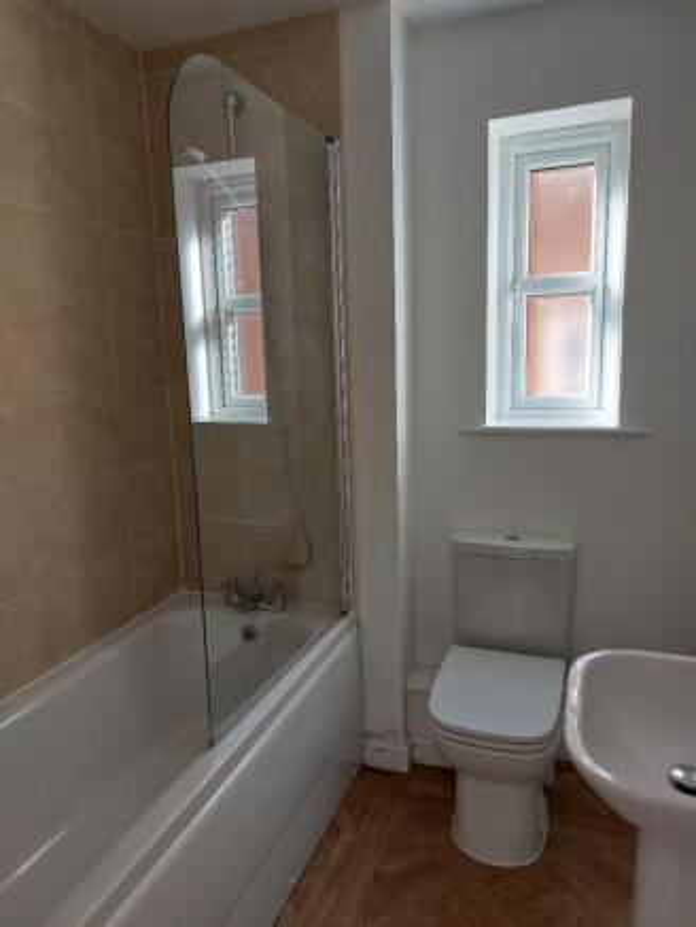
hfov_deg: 54.9
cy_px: 464
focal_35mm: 25
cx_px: 348
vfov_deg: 69.4
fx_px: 670
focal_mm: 5.23
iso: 80
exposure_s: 1/50
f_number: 1.8
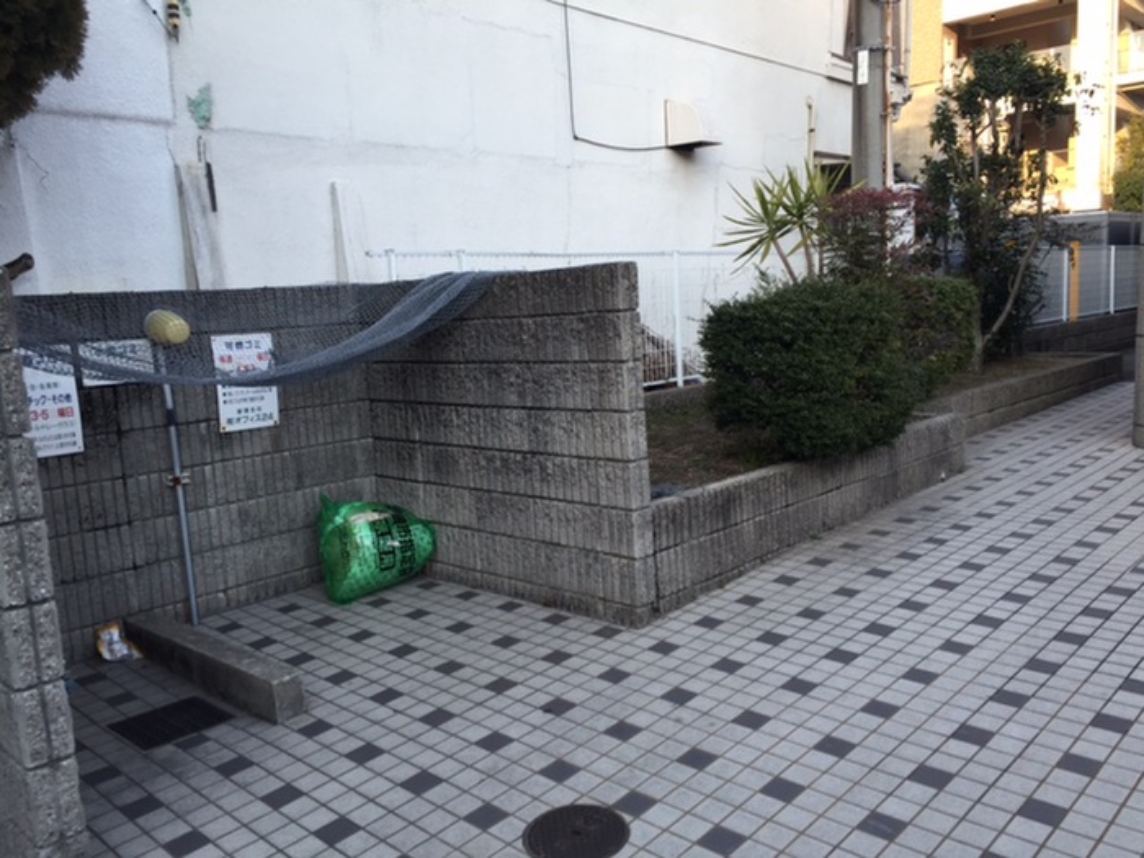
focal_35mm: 29
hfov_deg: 61.7
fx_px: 958
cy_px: 429
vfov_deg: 48.2
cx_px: 572
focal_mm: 4.15
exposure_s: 1/120
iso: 32
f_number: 2.2
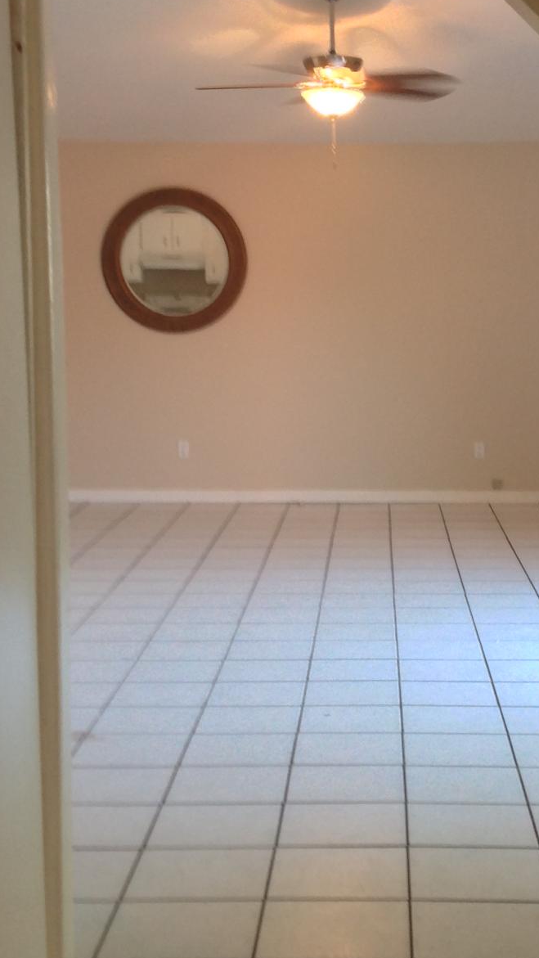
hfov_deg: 18.5
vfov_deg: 32.3
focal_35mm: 65
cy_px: 453
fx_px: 1651
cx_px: 355
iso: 64
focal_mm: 4.28
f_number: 2.4
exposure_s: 1/20
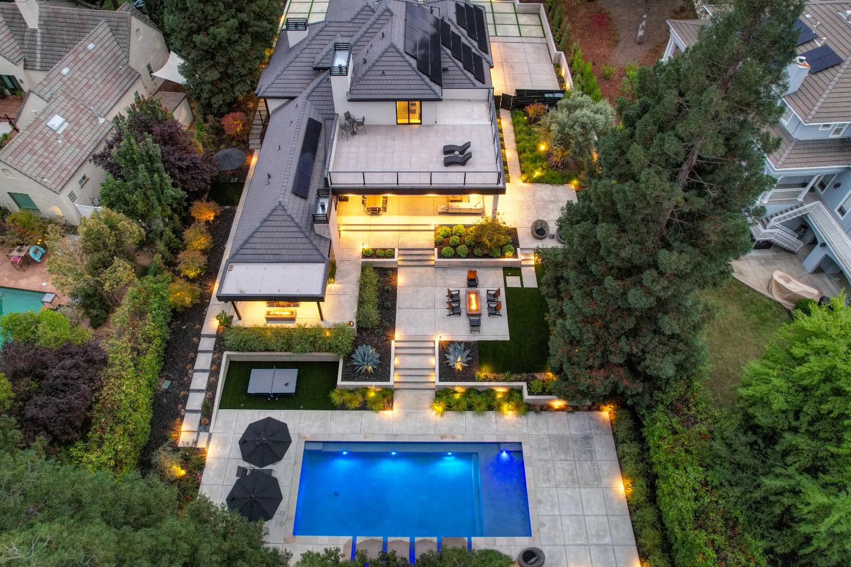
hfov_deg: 76.1
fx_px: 544
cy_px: 273
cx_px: 417
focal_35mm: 23
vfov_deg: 55.1
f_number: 2.8
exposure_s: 1/10
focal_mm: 8.38
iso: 580
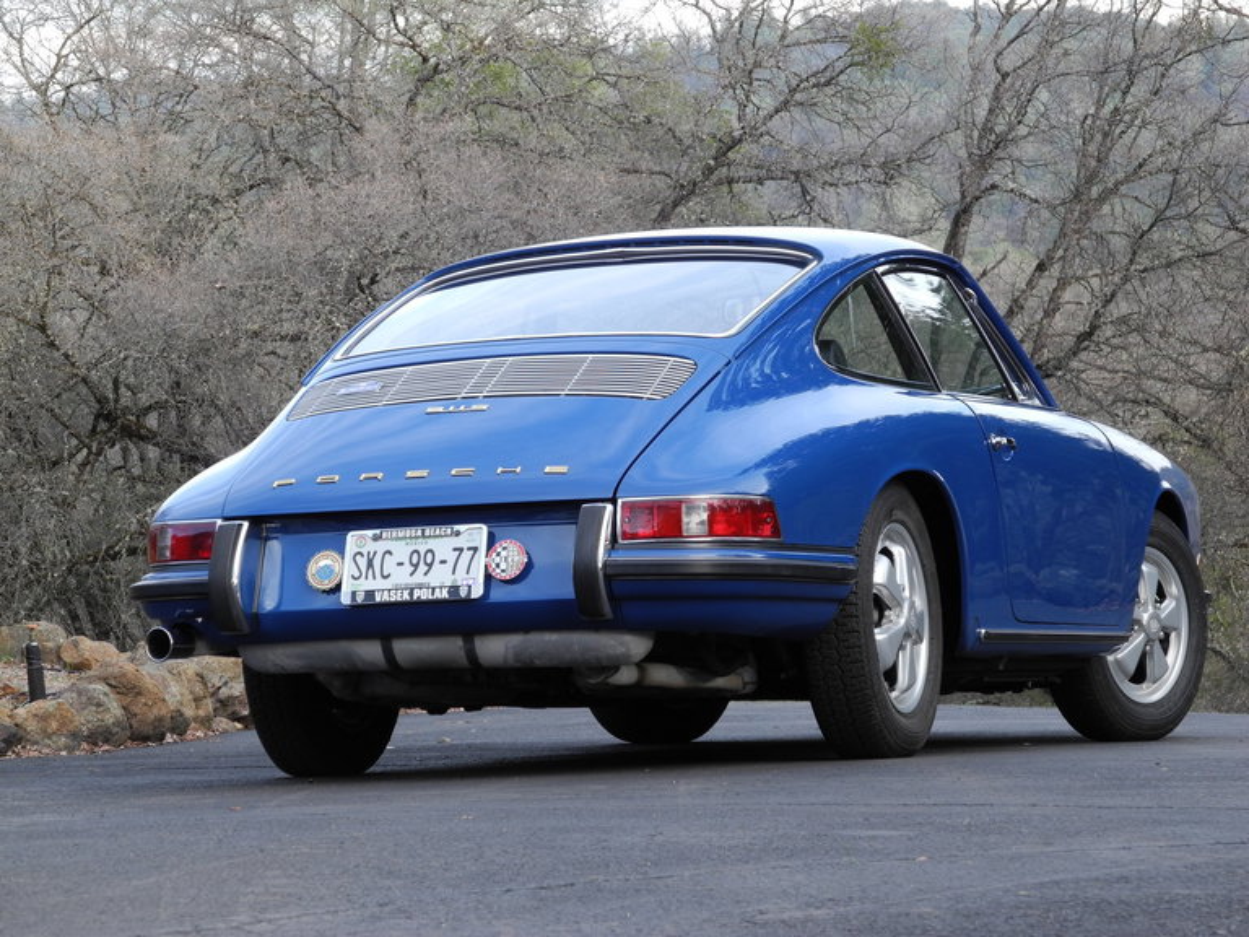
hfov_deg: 16.6
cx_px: 624
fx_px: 4294
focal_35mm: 119
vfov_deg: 12.5
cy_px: 468
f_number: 4.5
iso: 100
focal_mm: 25.4
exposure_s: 1/83.1
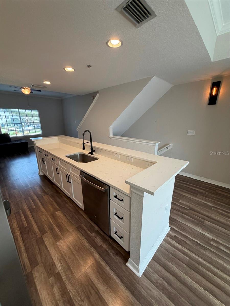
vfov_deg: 102.1
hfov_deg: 85.7
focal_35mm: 14
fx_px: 124
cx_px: 115
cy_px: 153
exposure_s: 1/120
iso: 200
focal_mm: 2.22
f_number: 2.2
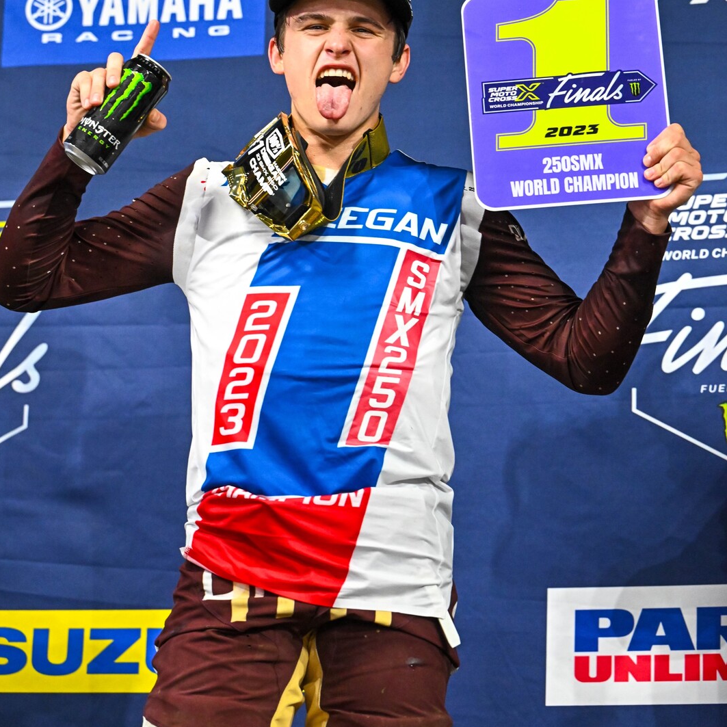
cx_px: 363
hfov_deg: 13.1
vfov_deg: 13.1
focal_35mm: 133
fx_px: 3160
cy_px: 196
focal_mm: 104
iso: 5000
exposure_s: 1/800
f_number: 3.5
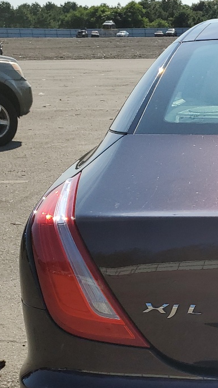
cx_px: 330
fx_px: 679
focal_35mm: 66
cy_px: 277
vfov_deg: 31.5
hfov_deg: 16.6
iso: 50
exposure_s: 1/5000
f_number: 1.5
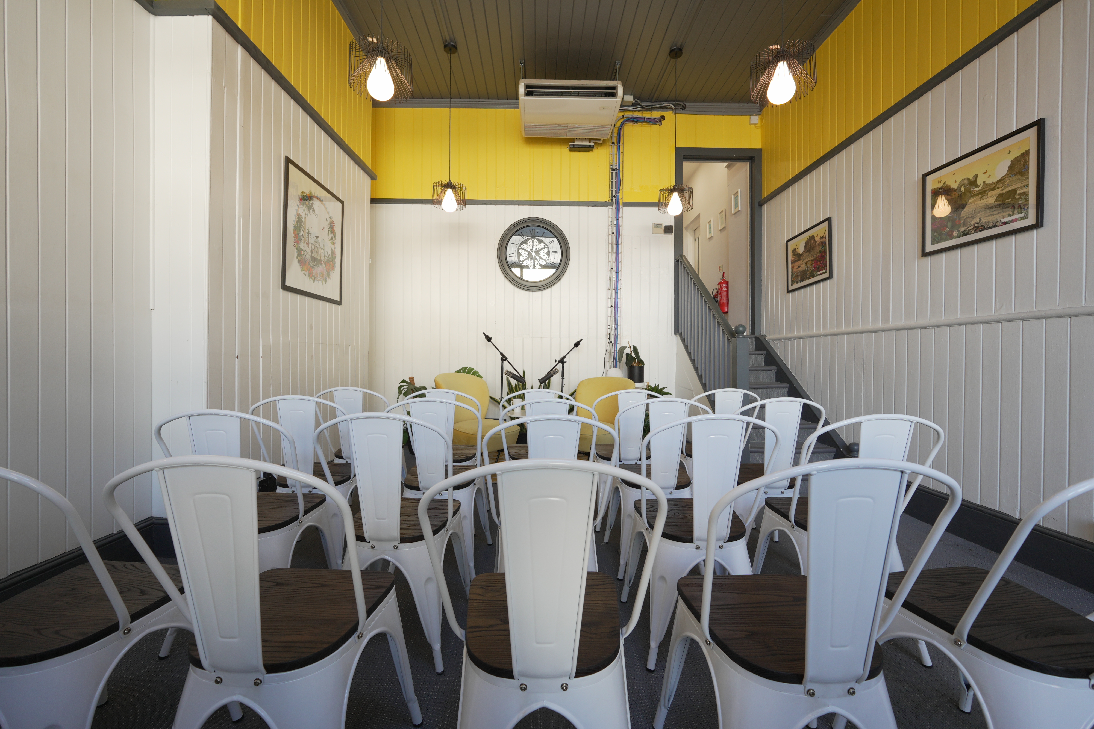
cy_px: 364
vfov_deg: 77.3
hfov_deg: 100.4
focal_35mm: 15
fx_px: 456
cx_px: 547
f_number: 4
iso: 200
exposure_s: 1/25
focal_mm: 10
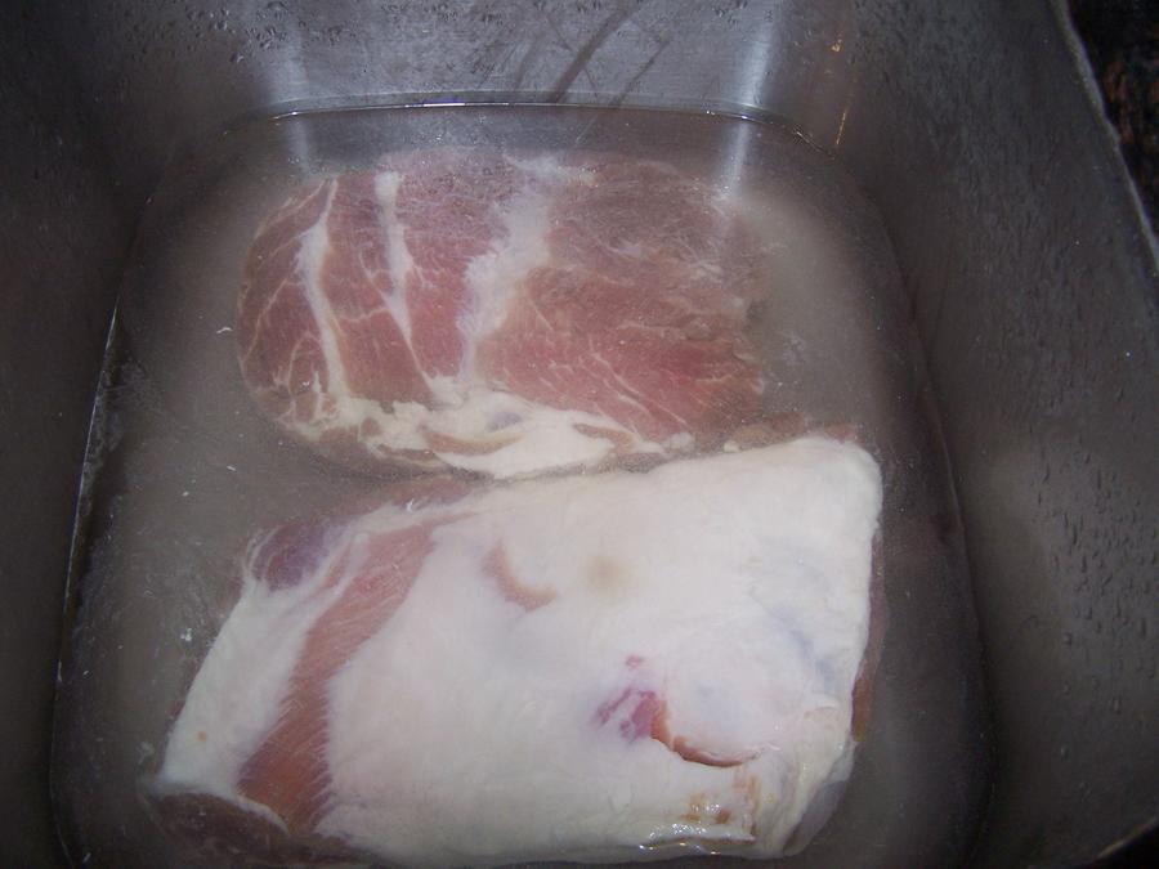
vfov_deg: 37.7
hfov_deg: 49.0
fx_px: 1272
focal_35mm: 38
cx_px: 580
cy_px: 434
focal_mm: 6.3
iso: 140
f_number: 2.8
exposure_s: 1/60
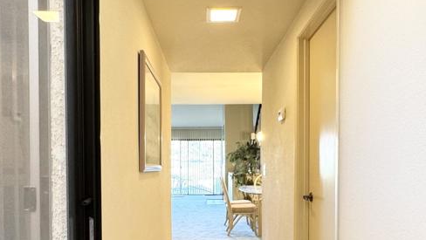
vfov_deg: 36.1
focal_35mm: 32
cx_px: 203
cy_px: 174
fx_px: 362
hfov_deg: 61.0
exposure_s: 1/60
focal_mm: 2.22
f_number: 2.2
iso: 250
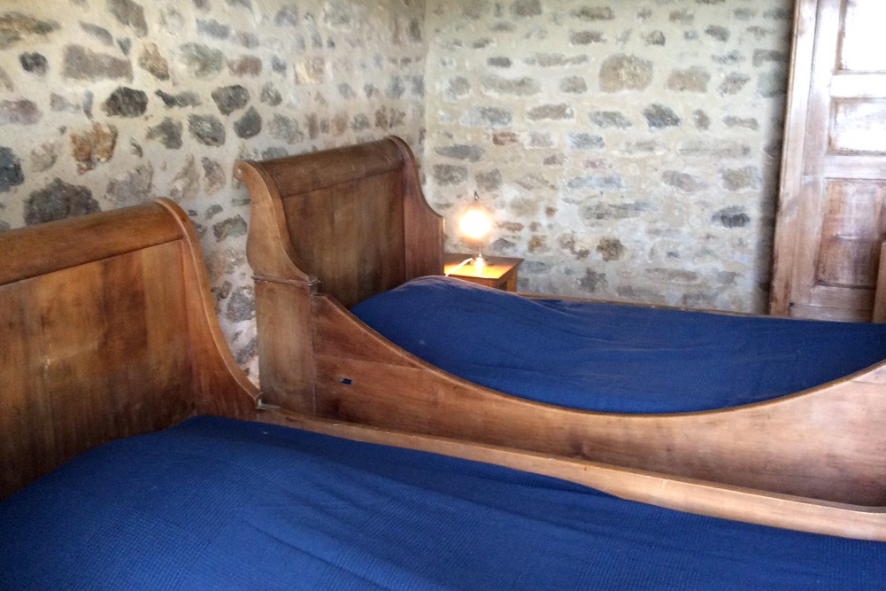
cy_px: 278
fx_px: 837
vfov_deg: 38.9
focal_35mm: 34
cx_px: 445
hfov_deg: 55.8
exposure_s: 1/24
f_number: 2.4
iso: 160
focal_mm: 3.3
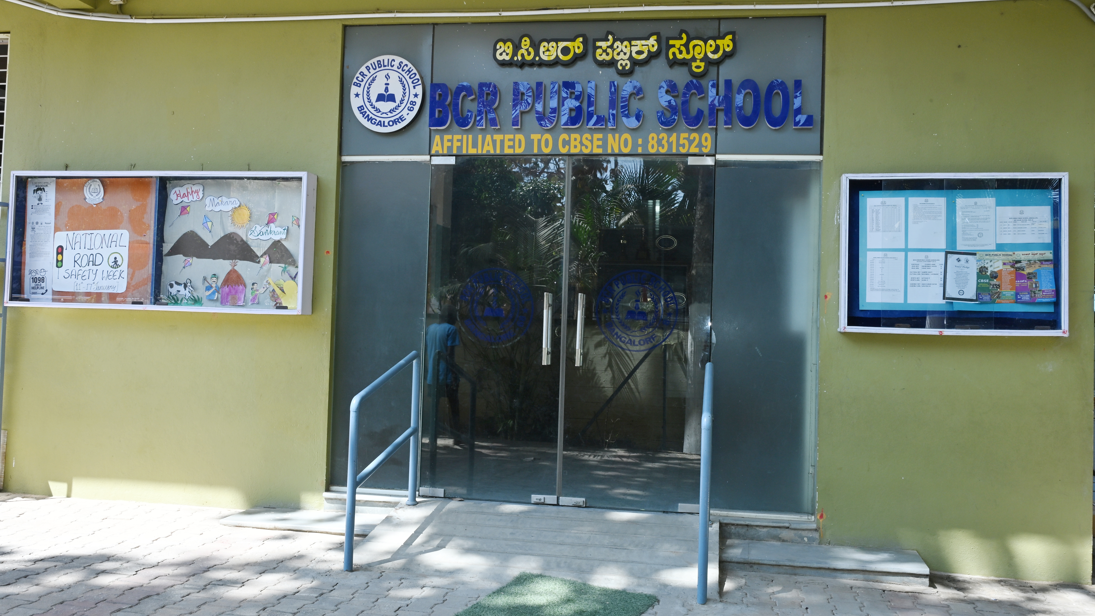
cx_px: 549
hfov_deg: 55.9
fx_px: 1032
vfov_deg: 33.2
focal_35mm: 36
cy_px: 286
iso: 320
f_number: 22
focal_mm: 33.5
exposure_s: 1/25
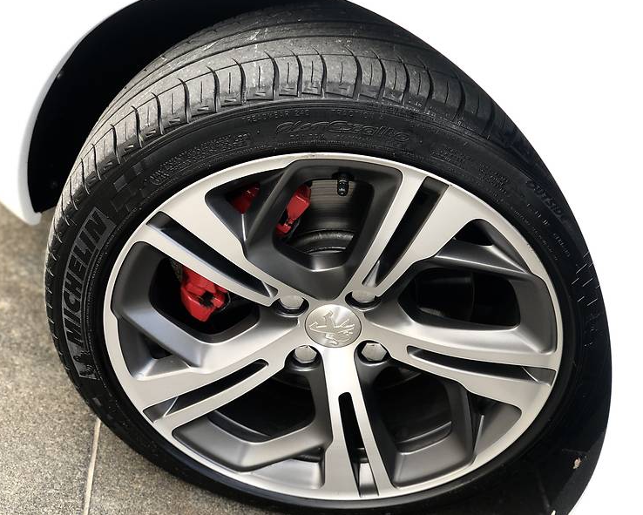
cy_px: 256
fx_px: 1047
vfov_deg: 27.6
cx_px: 325
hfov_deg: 34.1
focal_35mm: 55
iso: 25
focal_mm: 6
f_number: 2.4
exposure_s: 1/60
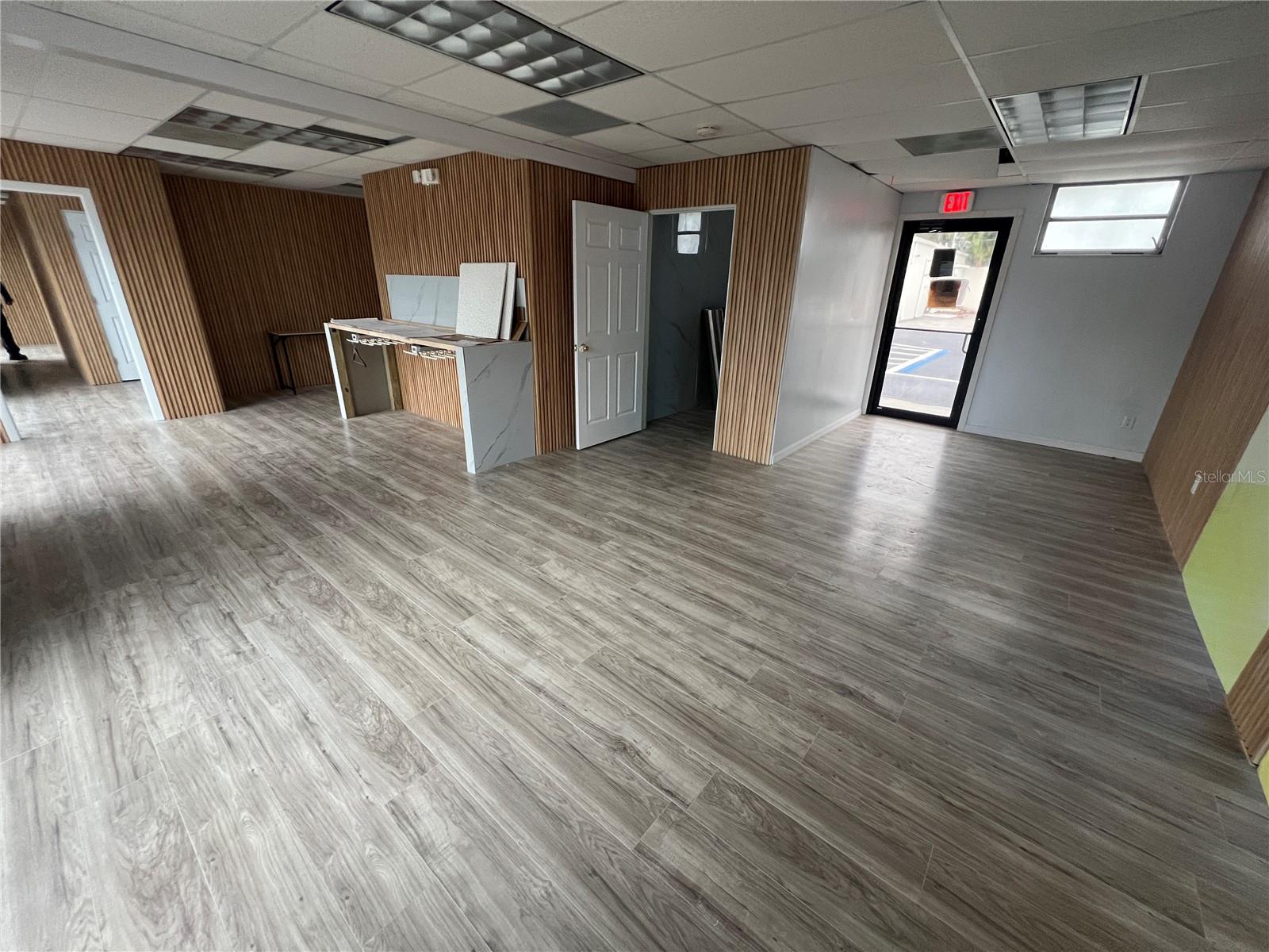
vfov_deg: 89.9
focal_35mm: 13
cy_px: 476
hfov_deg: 106.2
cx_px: 634
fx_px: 477
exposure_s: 1/86
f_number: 1.8
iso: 250
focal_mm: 1.57
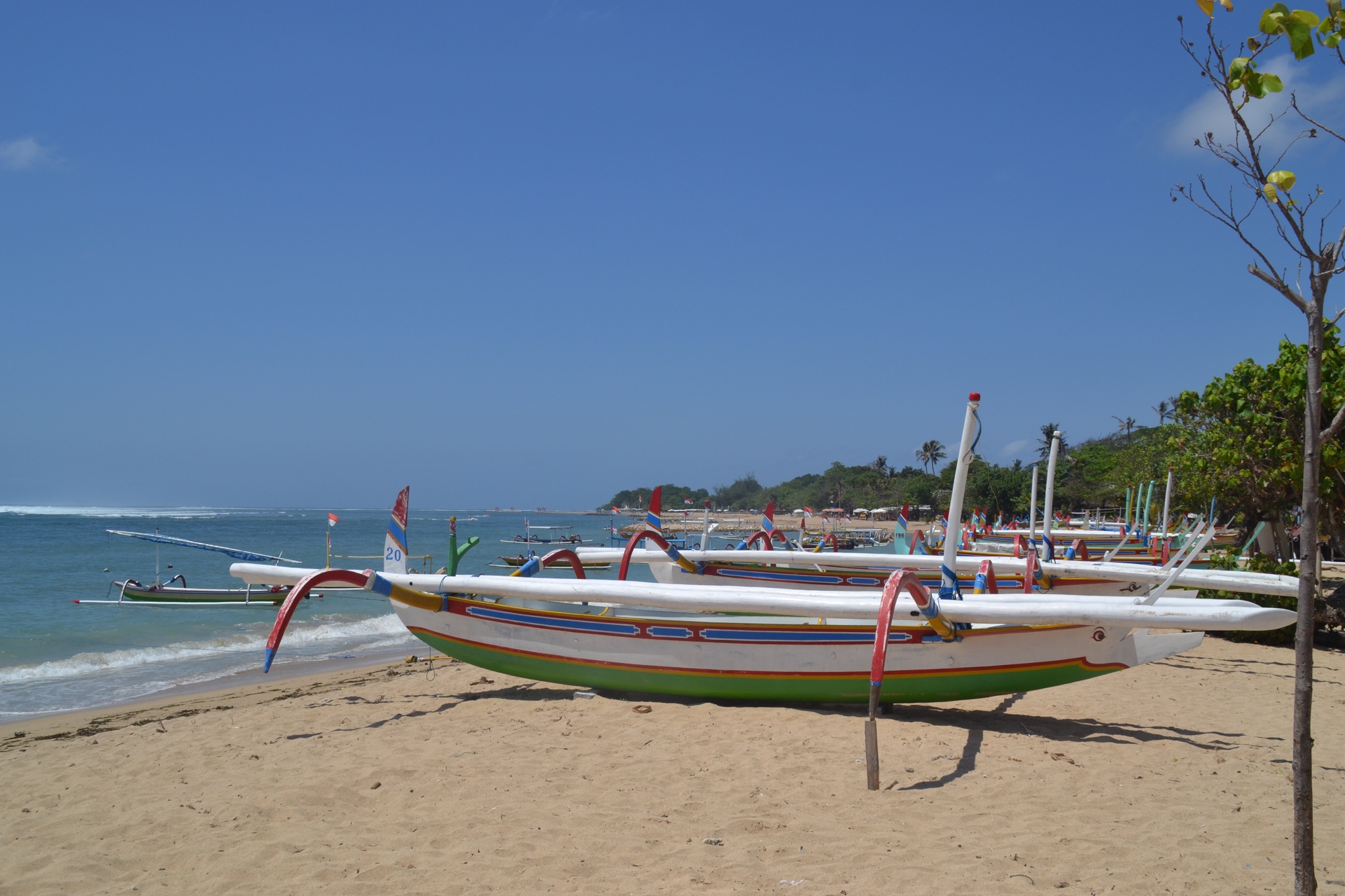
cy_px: 448
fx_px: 1233
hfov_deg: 57.2
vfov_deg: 40.0
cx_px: 672
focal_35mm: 33
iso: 100
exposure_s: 1/400
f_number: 10
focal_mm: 22
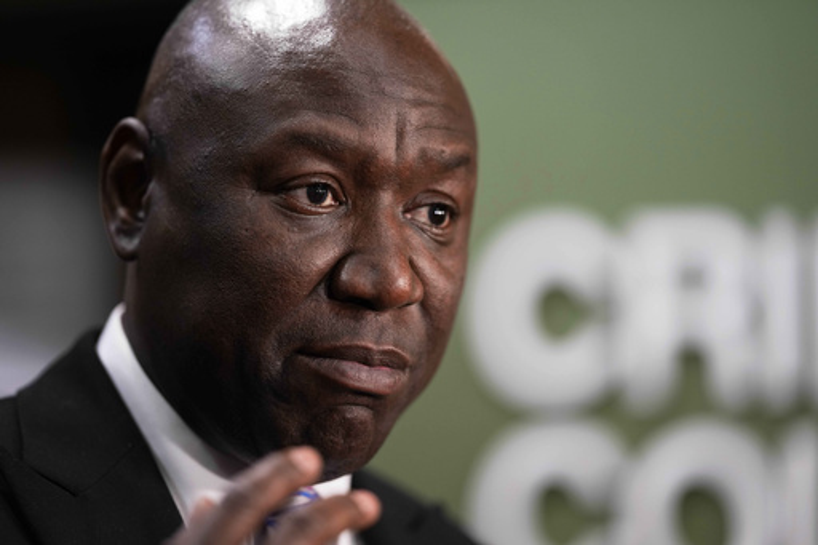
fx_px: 3066
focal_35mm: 135
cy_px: 272
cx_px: 409
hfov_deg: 15.2
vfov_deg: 10.2
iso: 800
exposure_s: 1/200
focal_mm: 135
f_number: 1.8
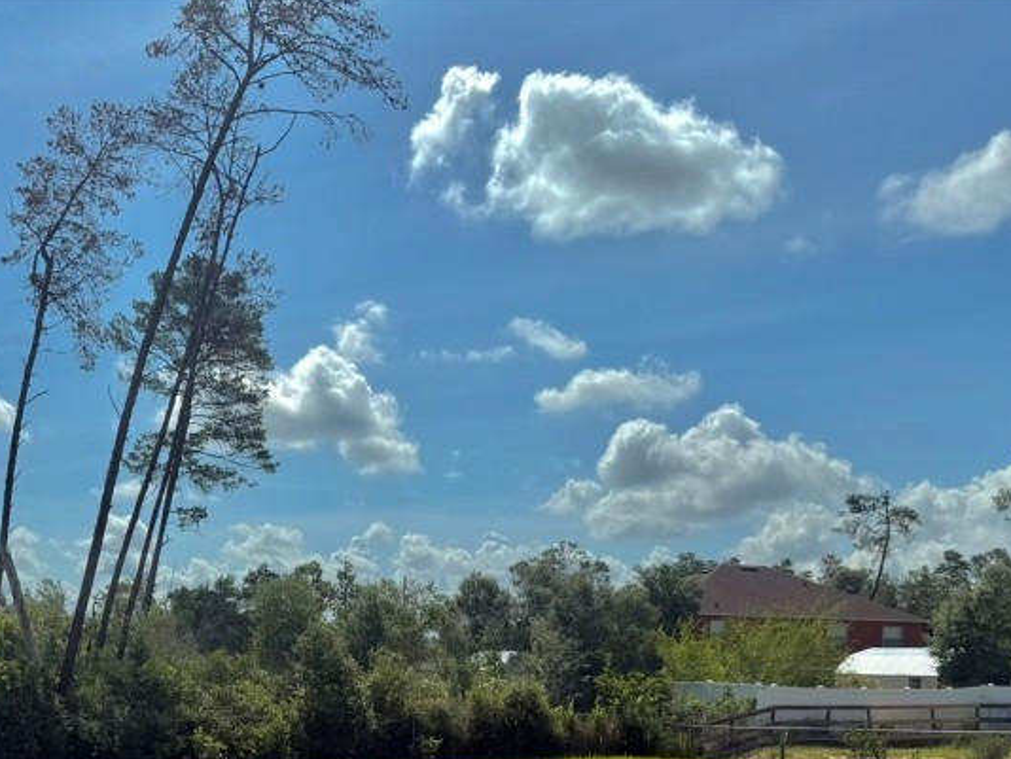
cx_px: 261
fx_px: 1344
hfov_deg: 40.2
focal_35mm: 46
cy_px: 717
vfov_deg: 29.9
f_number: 1.78
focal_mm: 6.76
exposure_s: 1/10309
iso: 80
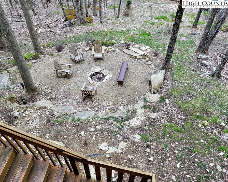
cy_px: 90
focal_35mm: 28
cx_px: 107
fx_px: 189
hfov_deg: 62.2
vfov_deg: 51.5
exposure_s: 1/357
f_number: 1.8
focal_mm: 5.4
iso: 40
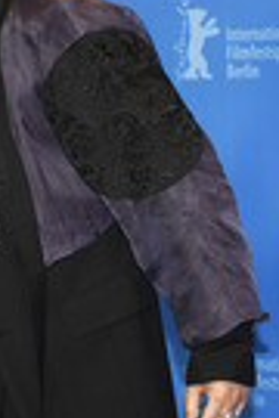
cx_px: -71
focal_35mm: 207
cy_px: 387
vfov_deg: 9.9
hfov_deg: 6.6
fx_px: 2406
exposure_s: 1/400
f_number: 3.5
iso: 800
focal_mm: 70
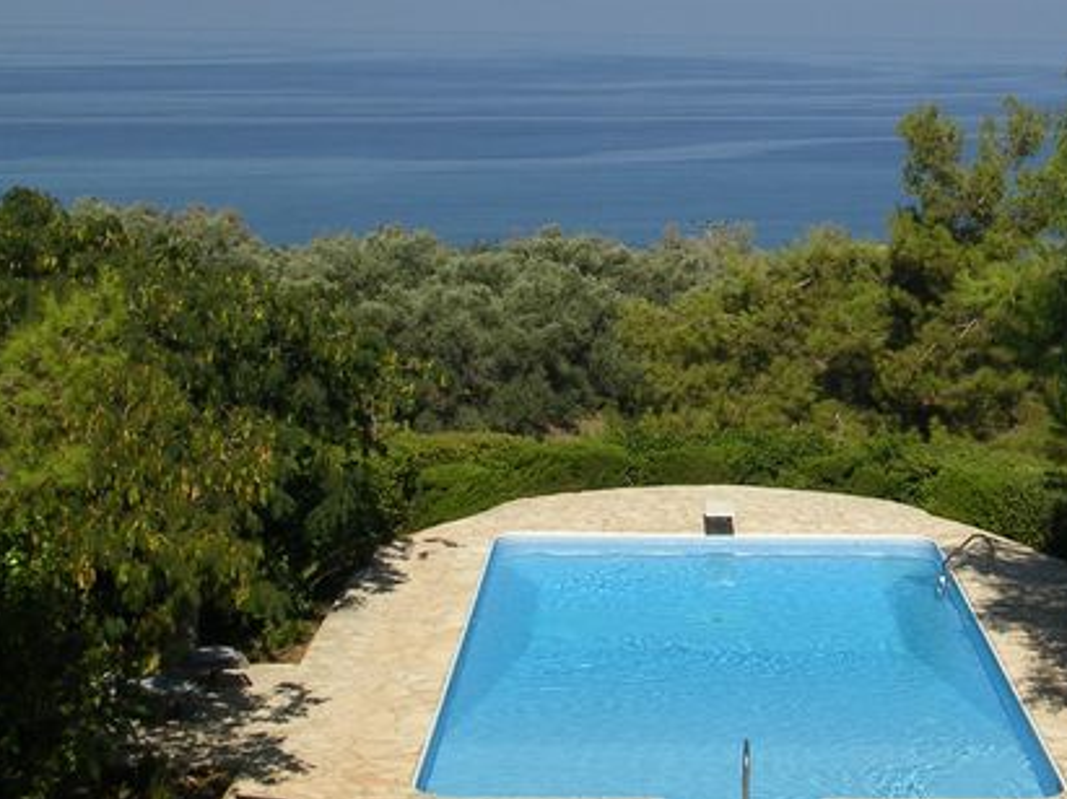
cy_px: 283
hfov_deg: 21.2
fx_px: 2835
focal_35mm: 92
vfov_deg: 16.0
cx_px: 758
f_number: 3.5
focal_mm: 9.6
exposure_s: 1/1300
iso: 50
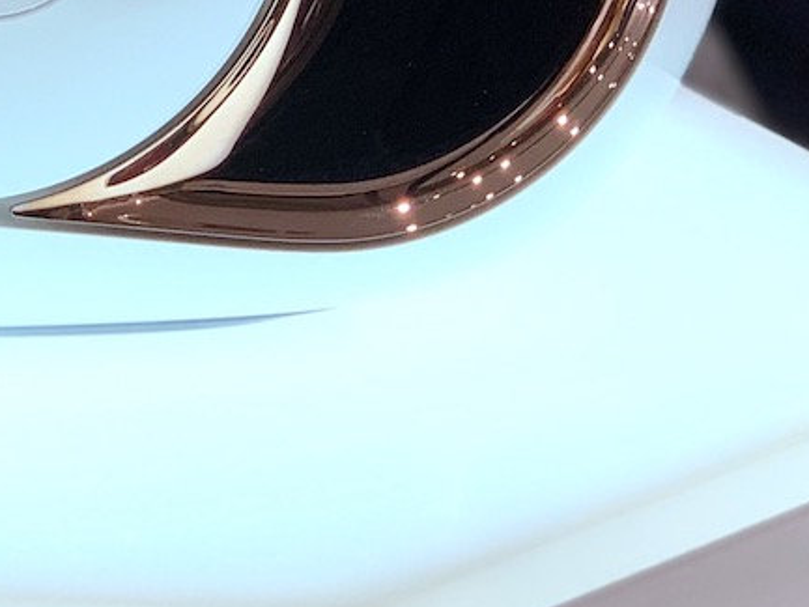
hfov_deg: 10.2
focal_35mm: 192
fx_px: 4488
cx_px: 7
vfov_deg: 7.7
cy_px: 60
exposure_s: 1/100
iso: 32
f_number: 2.4
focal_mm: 6
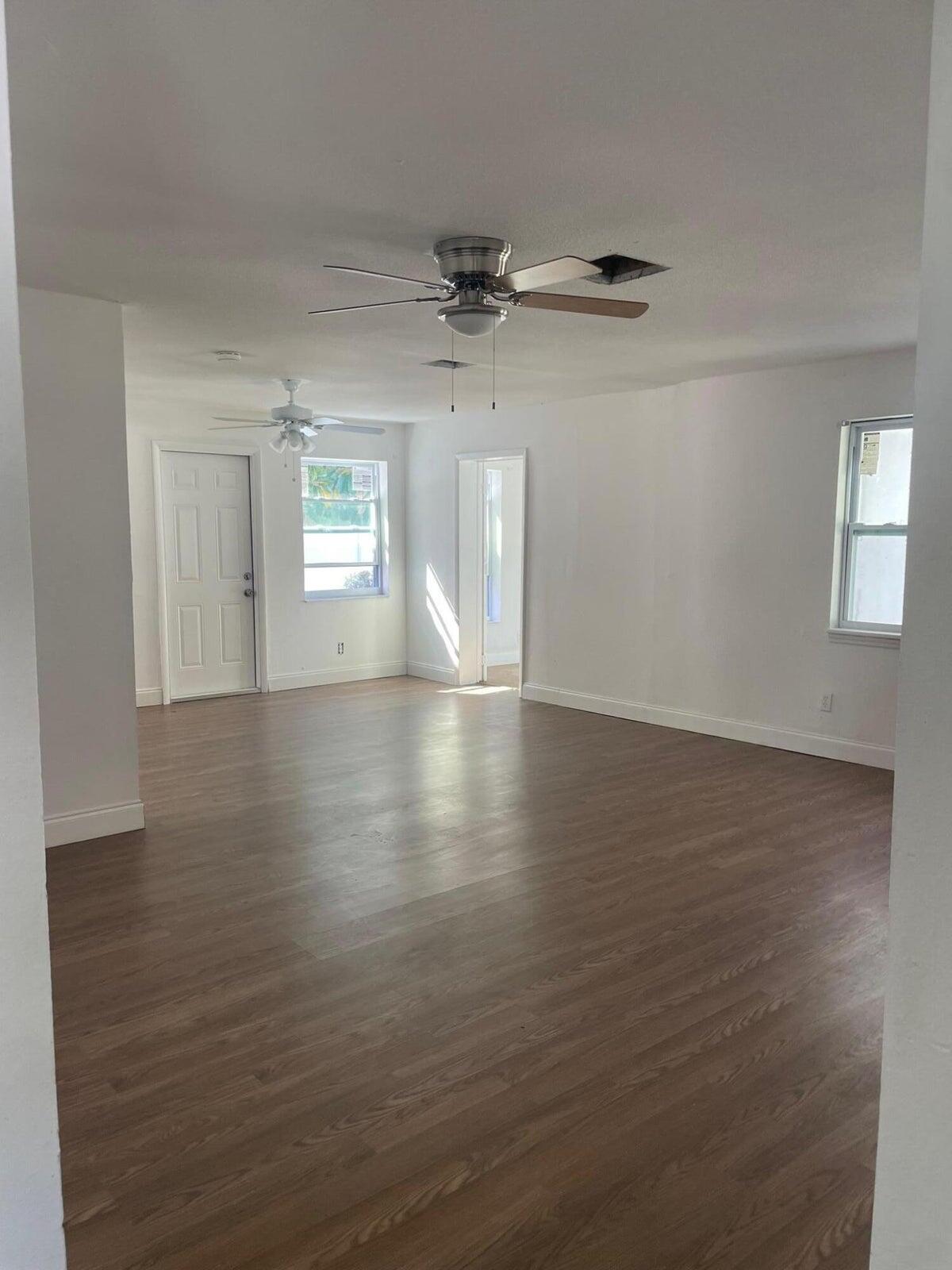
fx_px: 953
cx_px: 476
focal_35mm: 26
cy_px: 635
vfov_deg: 67.3
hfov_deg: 53.1
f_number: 1.6
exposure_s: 1/121
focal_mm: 4.2
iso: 125
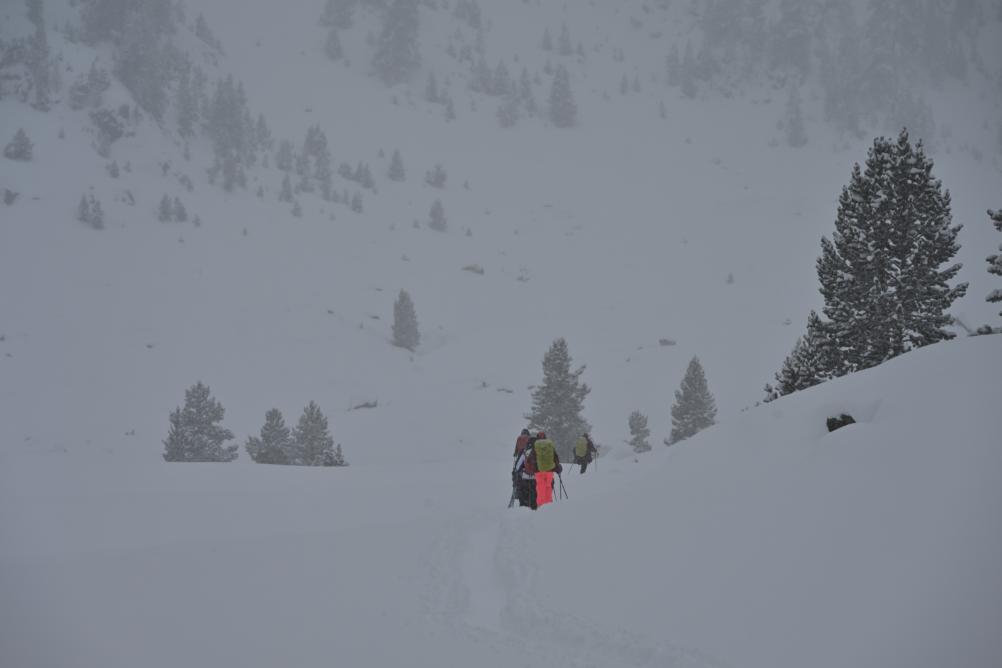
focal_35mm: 120
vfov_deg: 11.4
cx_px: 501
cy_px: 334
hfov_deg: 17.1
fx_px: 3340
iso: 100
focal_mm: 120
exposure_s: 1/320
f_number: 8
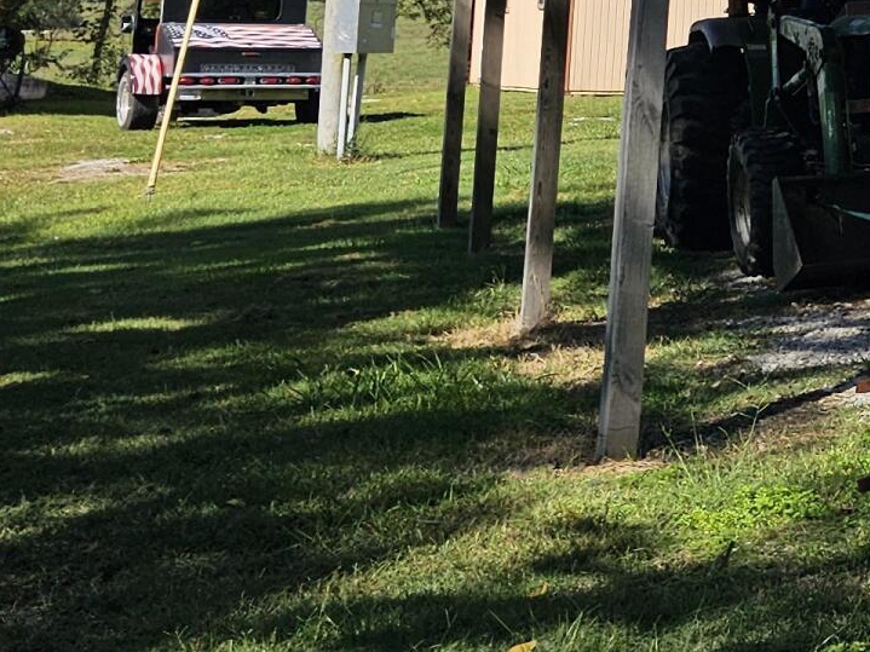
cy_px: -173
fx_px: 2412
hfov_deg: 15.6
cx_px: 1808
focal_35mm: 96
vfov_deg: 14.8
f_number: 1.7
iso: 10
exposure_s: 1/792
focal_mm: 6.3
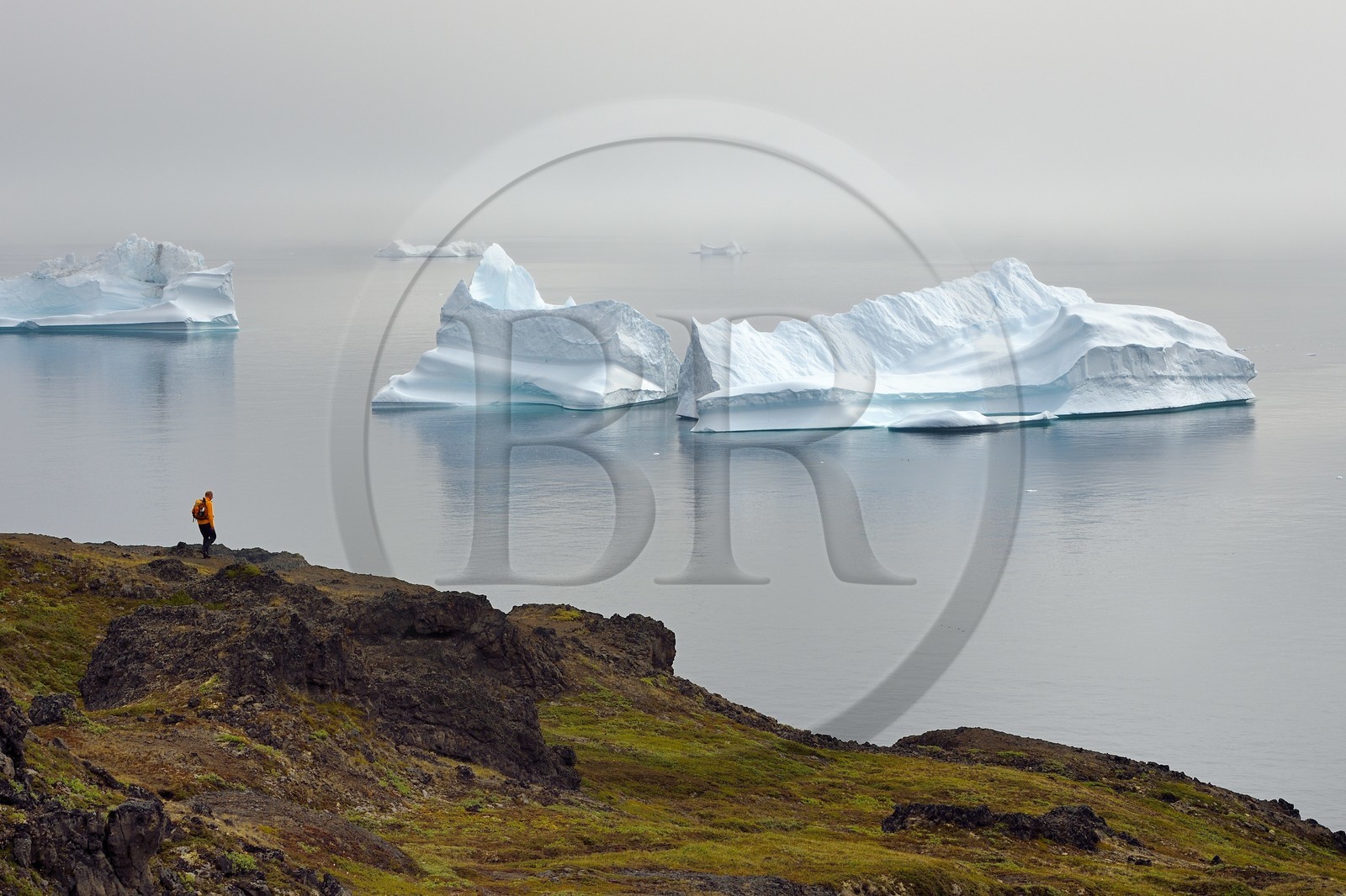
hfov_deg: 26.0
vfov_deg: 17.5
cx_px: 673
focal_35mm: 78
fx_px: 2916
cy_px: 448
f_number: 13
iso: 200
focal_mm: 78
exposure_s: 1/320
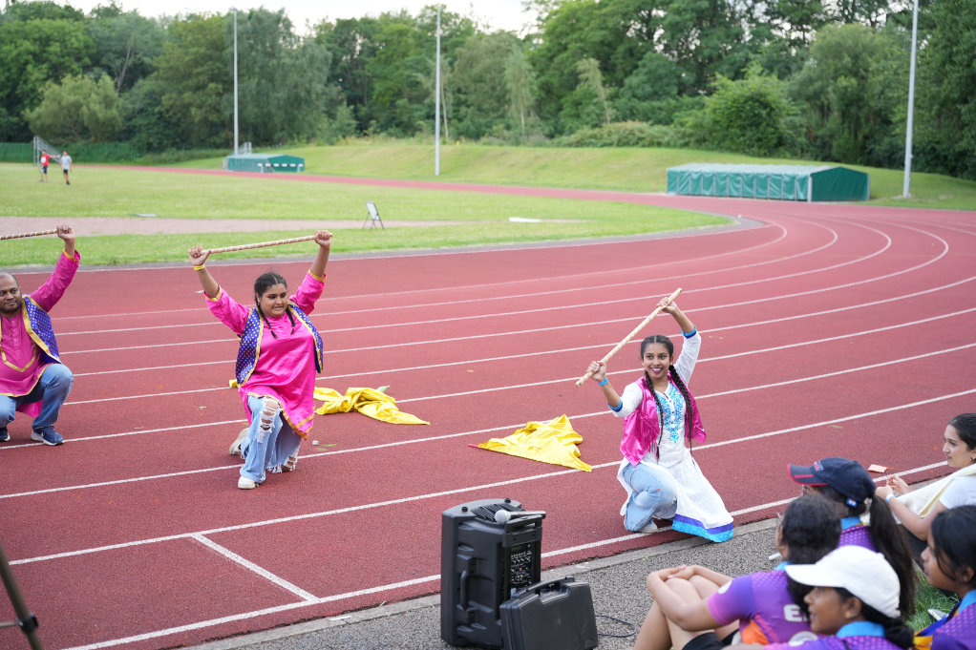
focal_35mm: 50
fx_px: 1342
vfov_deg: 27.2
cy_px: 325
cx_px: 488
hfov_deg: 40.0
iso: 250
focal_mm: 49.5
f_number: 2.8
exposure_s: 1/250
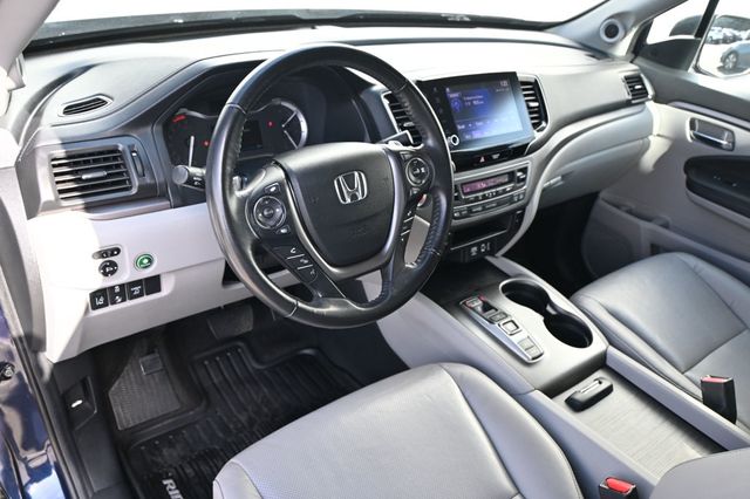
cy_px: 250
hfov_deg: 63.2
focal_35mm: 29
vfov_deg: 44.6
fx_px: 609
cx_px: 375
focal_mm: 19.5
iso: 400
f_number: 3.8
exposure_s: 1/160
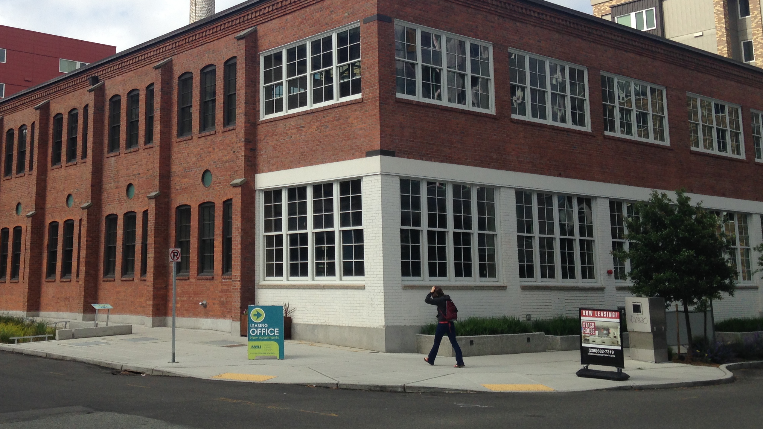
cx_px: 293
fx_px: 931
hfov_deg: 44.3
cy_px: 135
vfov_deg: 25.8
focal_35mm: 46
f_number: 2.4
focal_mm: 4.12
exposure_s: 1/1355
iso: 50
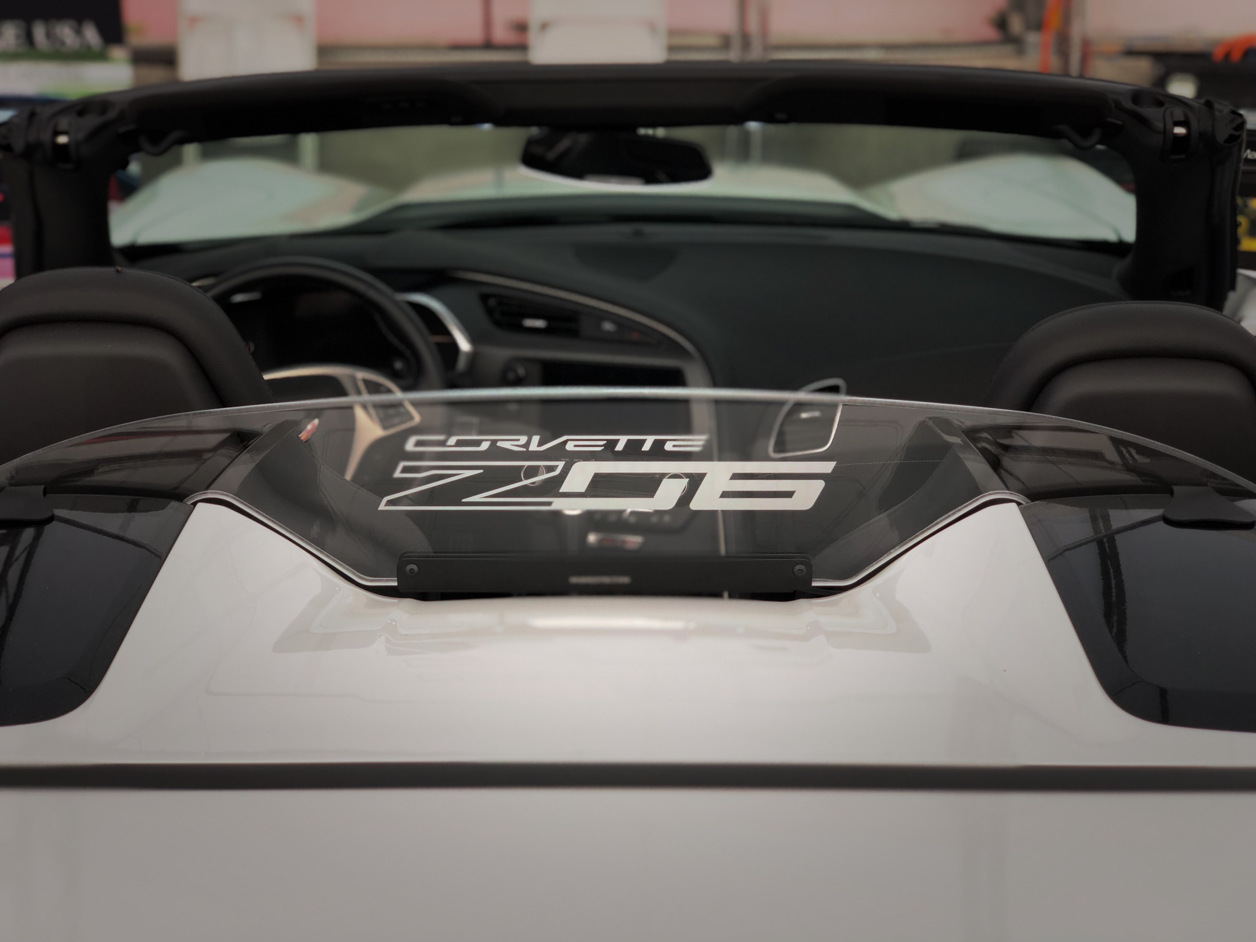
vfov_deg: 28.0
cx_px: 628
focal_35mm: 52
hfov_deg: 36.8
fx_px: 1887
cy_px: 471
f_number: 2.4
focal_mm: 6
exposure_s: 1/120
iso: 25
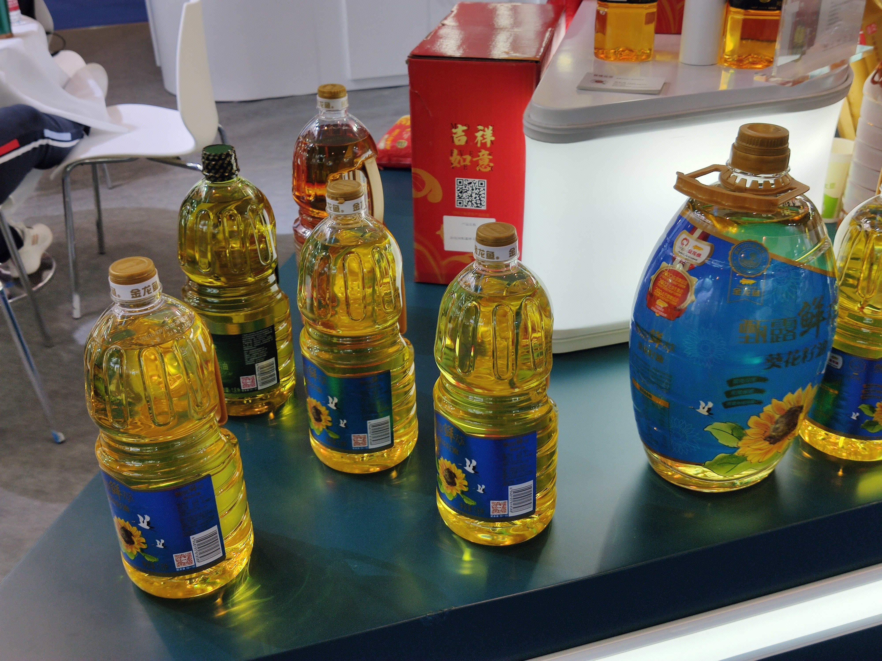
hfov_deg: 52.6
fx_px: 892
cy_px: 330
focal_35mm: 35
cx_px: 441
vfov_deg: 40.7
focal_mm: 4.75
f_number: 1.75
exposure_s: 1/100
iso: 119
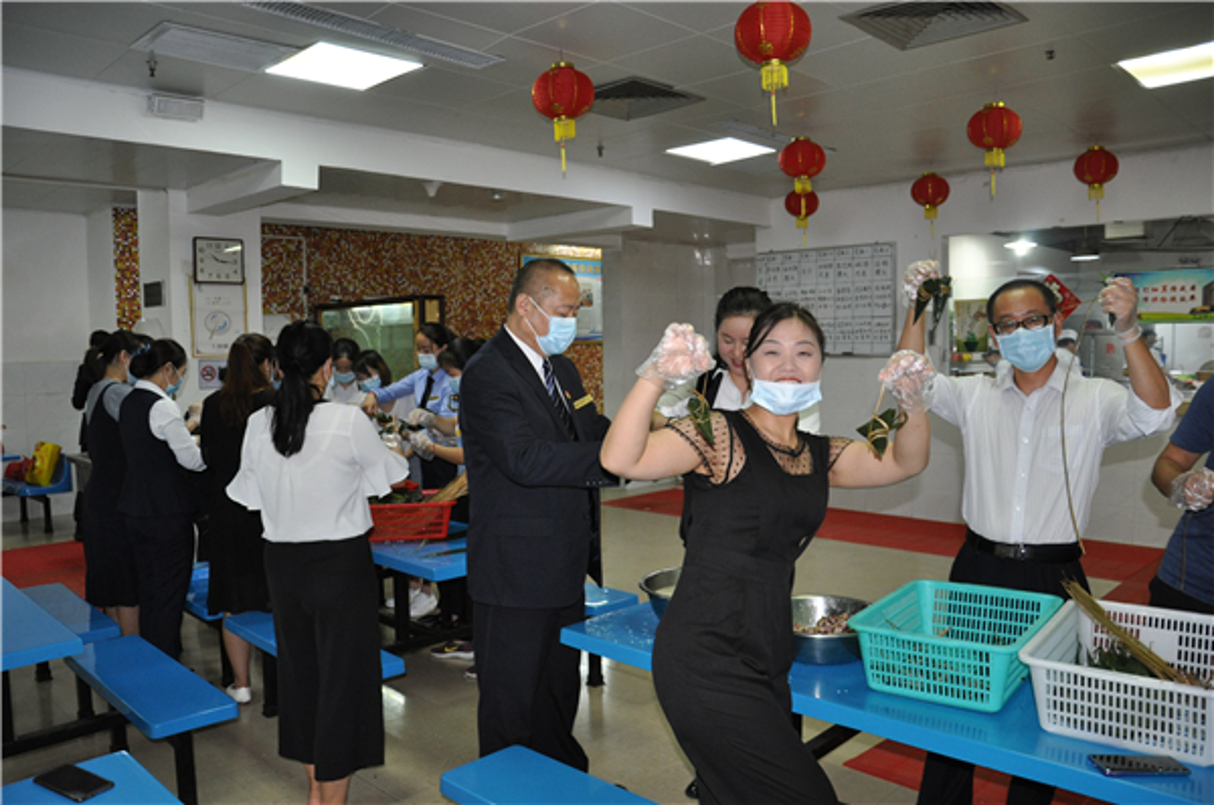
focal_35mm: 27
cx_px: 607
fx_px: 909
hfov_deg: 67.5
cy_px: 402
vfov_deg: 47.8
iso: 800
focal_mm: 18
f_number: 3.5
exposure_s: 1/60
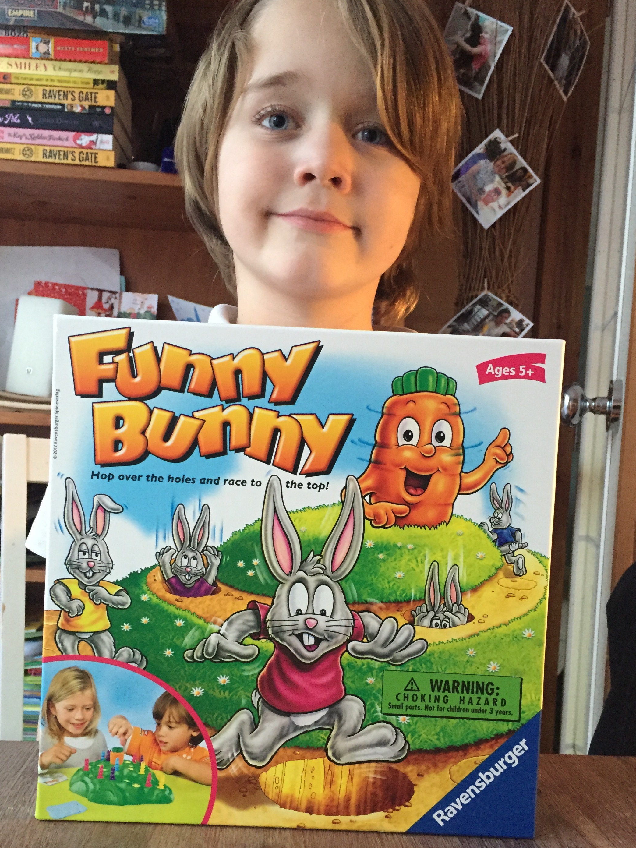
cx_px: 302
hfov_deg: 41.8
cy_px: 481
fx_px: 833
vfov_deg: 53.8
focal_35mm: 34
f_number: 2.2
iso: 320
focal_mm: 4.15
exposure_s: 1/25
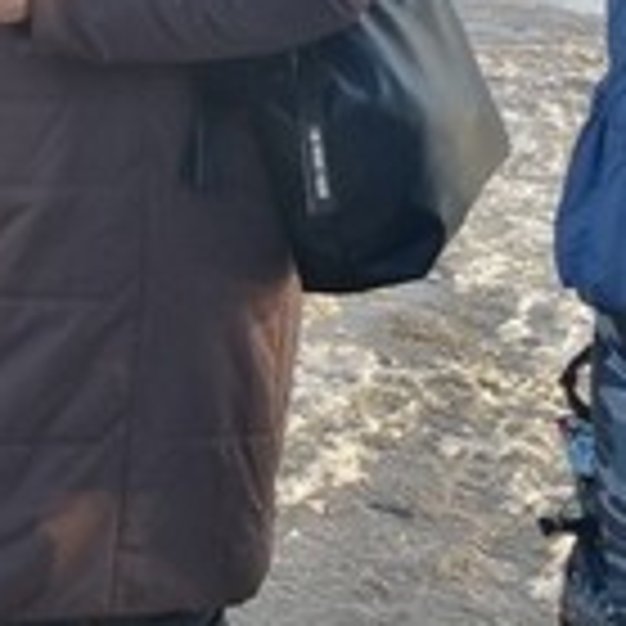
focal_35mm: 106
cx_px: -41
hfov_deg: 16.0
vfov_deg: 16.1
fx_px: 2169
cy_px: -14
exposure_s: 1/173
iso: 50
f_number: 1.8
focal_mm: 3.62
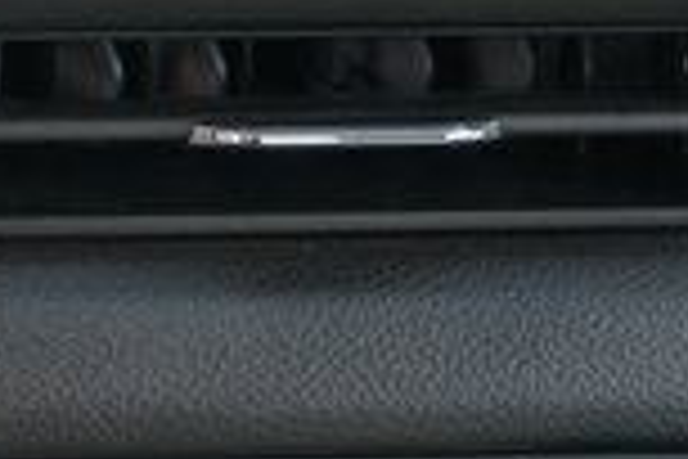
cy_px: -290
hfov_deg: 13.7
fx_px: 2790
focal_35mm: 146
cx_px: -135
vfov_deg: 9.1
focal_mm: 35
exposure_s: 1/60
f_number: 4
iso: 125
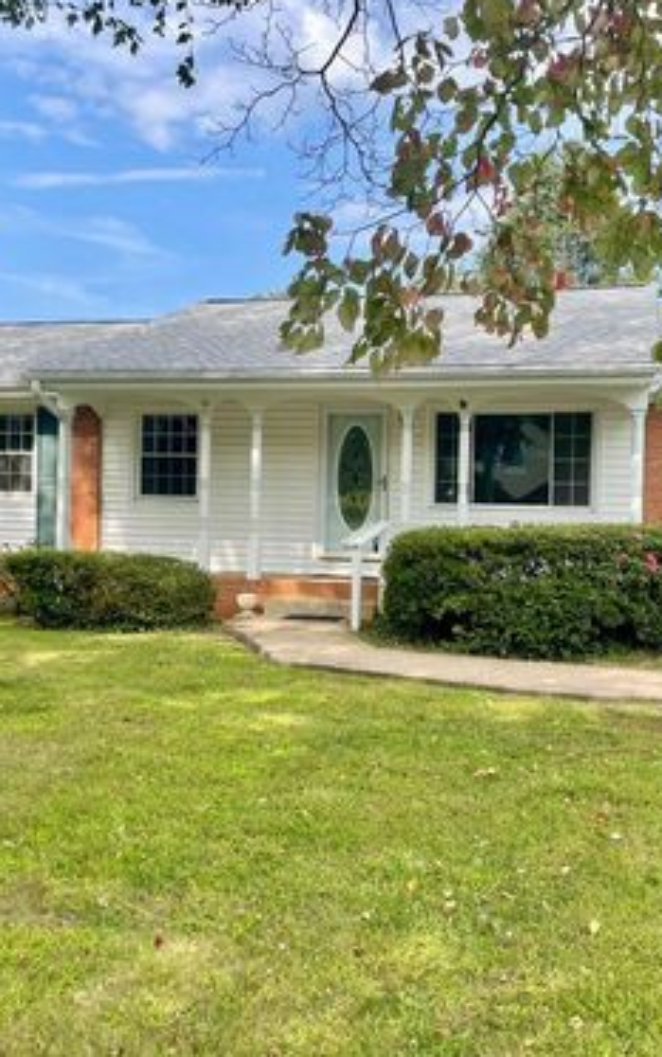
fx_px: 1066
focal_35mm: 37
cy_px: 527
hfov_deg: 34.5
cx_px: 318
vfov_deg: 52.7
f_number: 1.6
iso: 32
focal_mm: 4.2
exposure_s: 1/1511
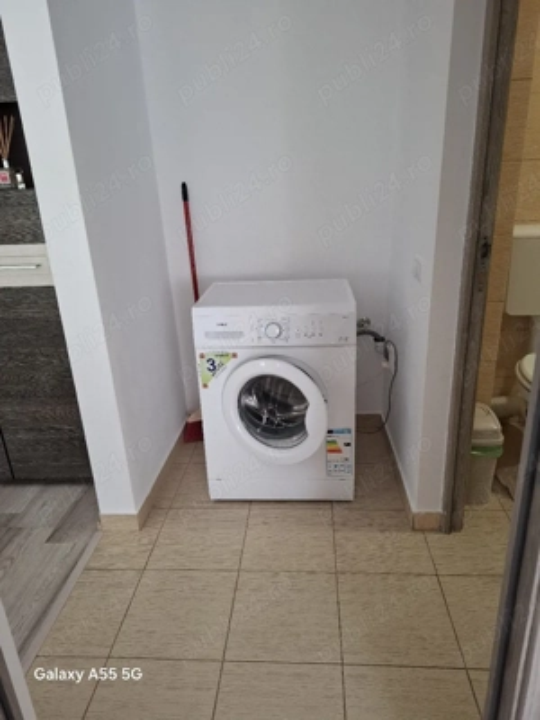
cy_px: 360
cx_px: 270
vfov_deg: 73.9
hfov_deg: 58.9
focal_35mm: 23
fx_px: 478
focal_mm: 5.54
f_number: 1.8
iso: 200
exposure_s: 1/100
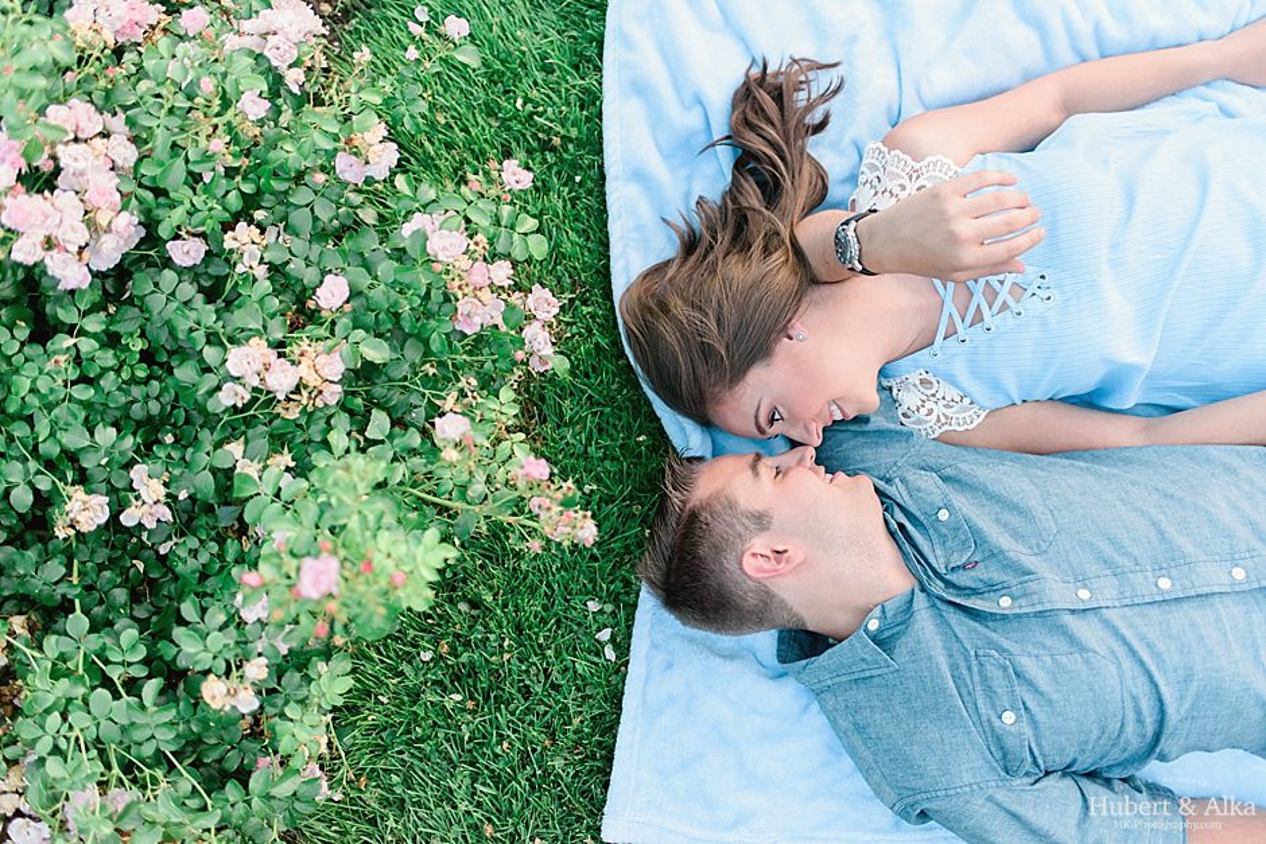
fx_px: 1231
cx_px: 633
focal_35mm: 35
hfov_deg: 54.4
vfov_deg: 37.9
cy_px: 422
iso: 640
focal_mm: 35
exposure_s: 1/640
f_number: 1.8
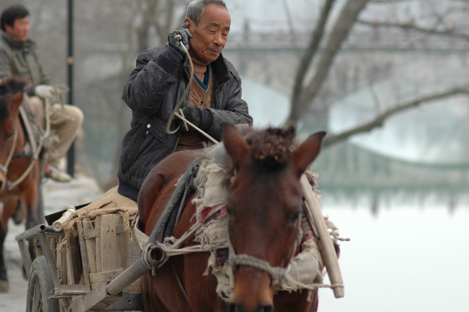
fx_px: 2182
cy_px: 134
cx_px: 207
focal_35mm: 168
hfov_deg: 12.3
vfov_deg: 8.2
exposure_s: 1/125
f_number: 2.8
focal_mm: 85
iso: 200
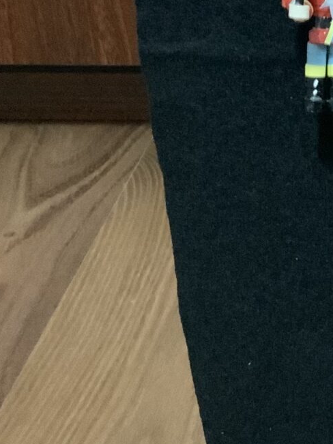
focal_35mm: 114
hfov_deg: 12.6
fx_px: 1463
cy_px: 147
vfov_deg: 17.2
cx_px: 433
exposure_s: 1/17
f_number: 1.8
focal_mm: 3
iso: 500
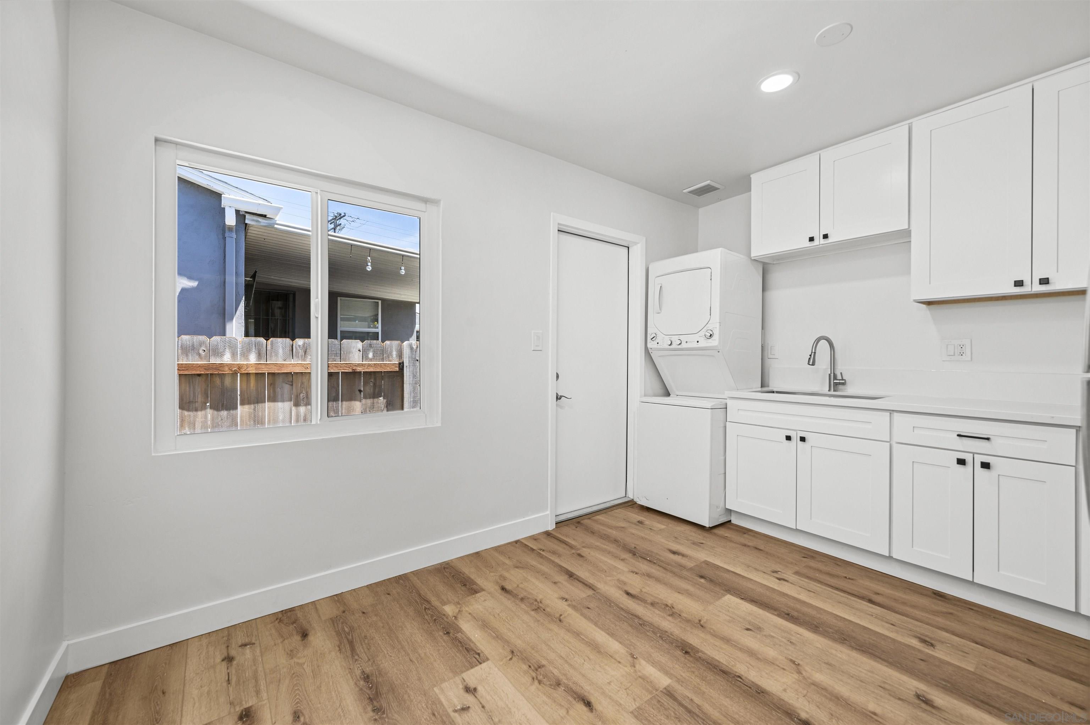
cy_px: 362
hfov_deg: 104.3
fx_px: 424
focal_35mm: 14
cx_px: 545
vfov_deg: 81.1
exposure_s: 1/4
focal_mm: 14
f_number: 8
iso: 100
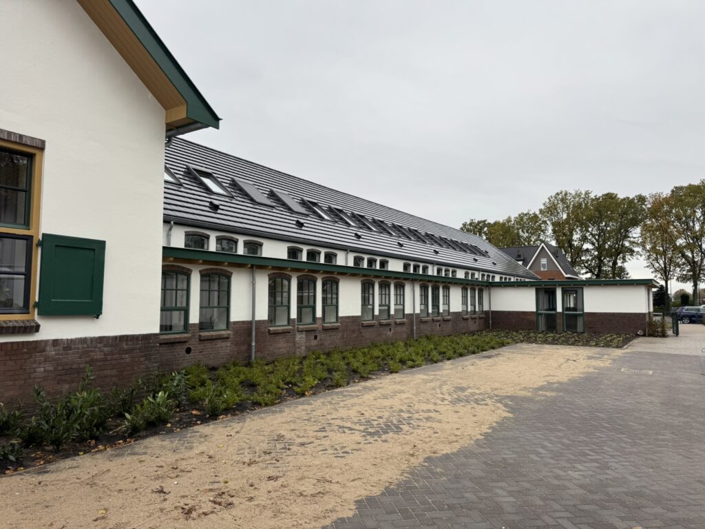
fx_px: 489
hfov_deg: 71.6
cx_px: 352
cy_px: 264
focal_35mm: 24
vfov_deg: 56.8
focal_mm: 6.76
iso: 80
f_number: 1.78
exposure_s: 1/664
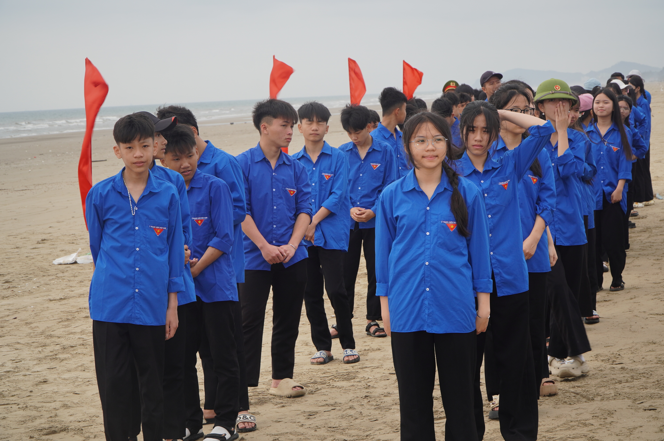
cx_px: 332
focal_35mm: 84
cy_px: 220
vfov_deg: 16.2
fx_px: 1548
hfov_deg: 24.2
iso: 100
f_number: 9
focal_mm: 56
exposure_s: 1/125
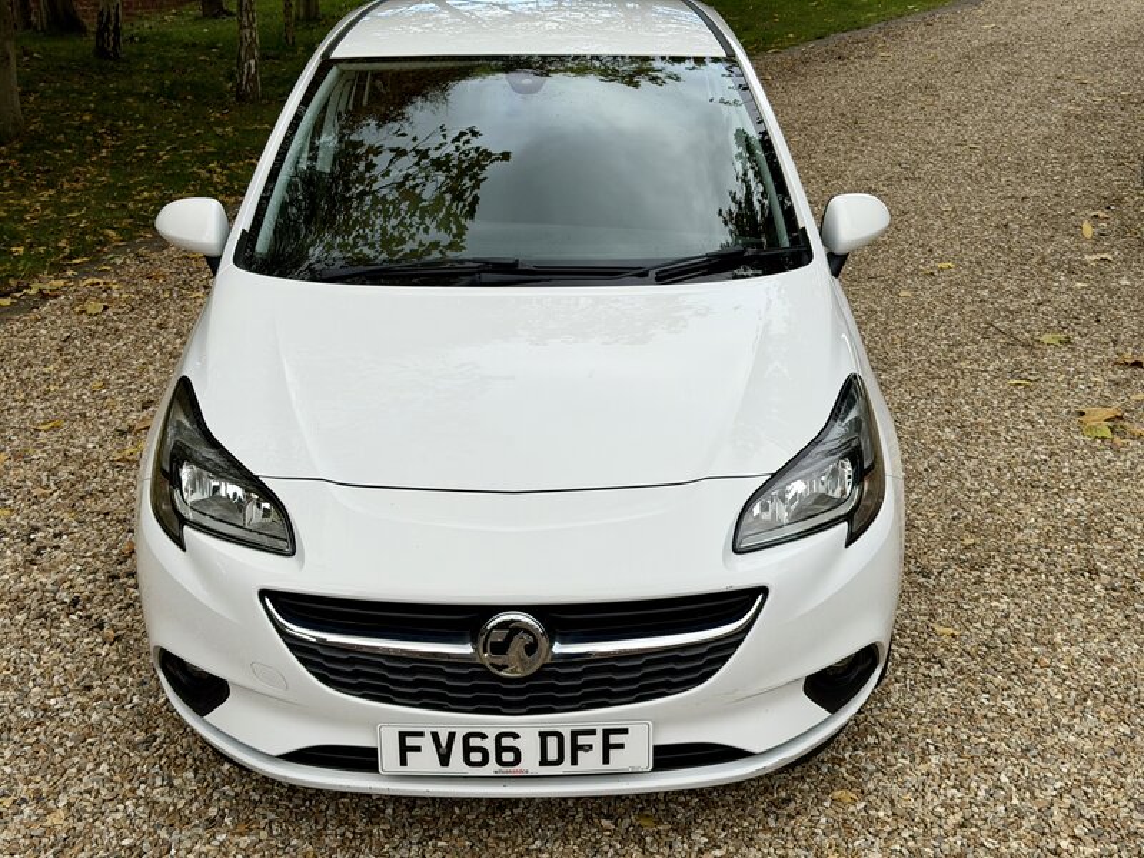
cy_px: 429
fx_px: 1586
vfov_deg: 30.3
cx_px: 572
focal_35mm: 48
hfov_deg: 39.7
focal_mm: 6.76
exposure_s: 1/1000
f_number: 1.78
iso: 64
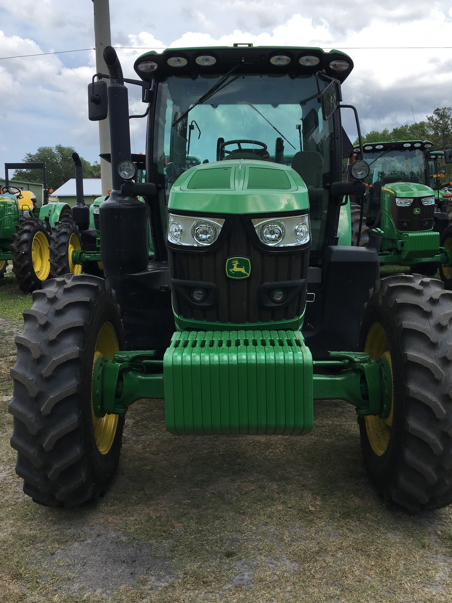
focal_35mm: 33
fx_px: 575
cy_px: 295
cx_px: 241
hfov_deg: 42.9
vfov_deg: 55.4
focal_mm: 4.15
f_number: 2.2
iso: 25
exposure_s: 1/1508
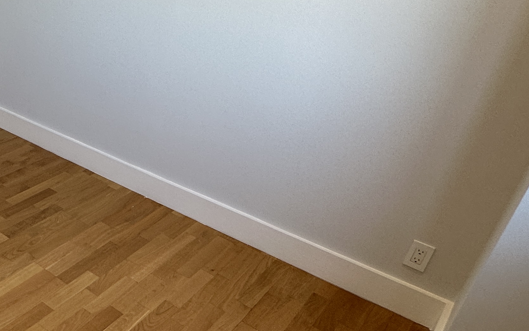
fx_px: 519
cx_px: -1
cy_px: 143
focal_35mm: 36
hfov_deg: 45.5
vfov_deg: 35.3
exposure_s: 1/120
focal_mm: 2.22
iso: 100
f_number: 2.2
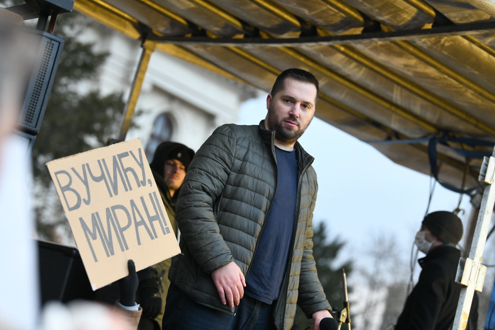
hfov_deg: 20.0
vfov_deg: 13.4
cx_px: 248
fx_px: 1402
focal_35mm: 102
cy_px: 165
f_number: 3.2
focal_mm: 102
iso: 800
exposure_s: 1/400
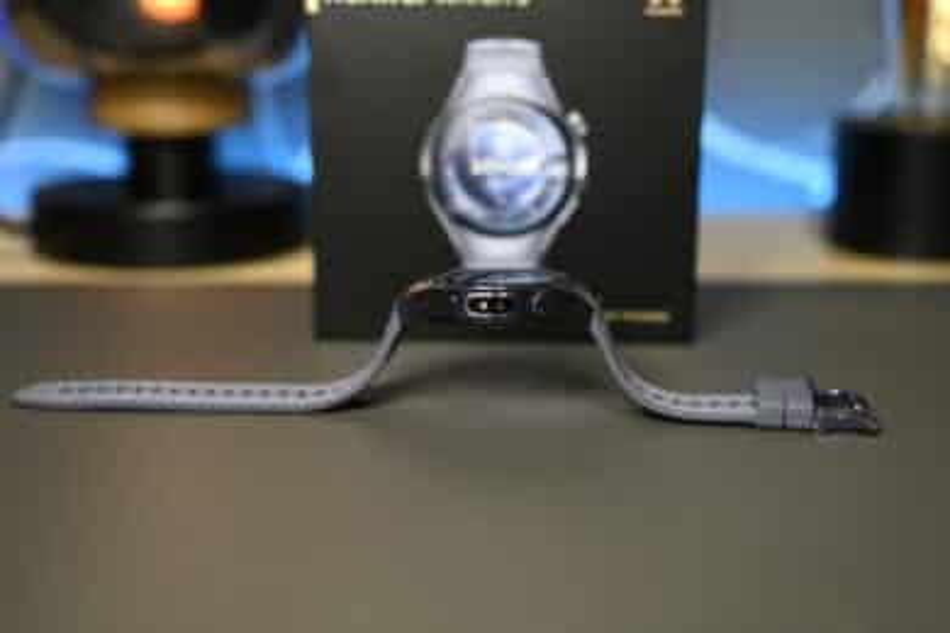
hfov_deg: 38.2
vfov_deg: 26.0
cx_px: 475
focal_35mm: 52
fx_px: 1372
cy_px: 316
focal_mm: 52
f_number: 3.5
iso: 560
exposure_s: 1/60
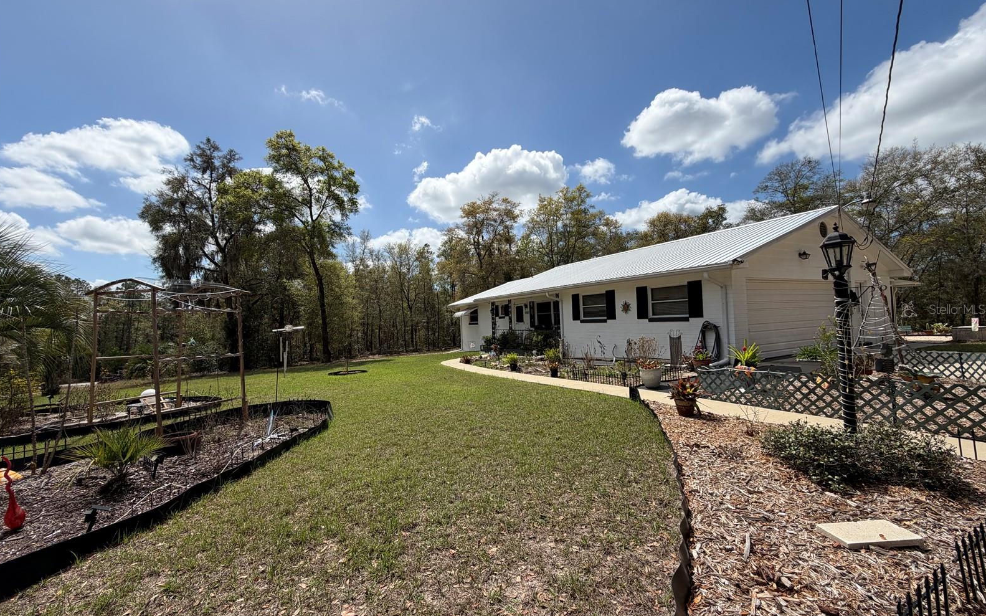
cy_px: 309
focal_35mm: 15
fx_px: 403
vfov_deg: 74.8
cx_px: 490
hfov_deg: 101.5
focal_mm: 2.22
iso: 20
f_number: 2.2
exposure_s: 1/1285
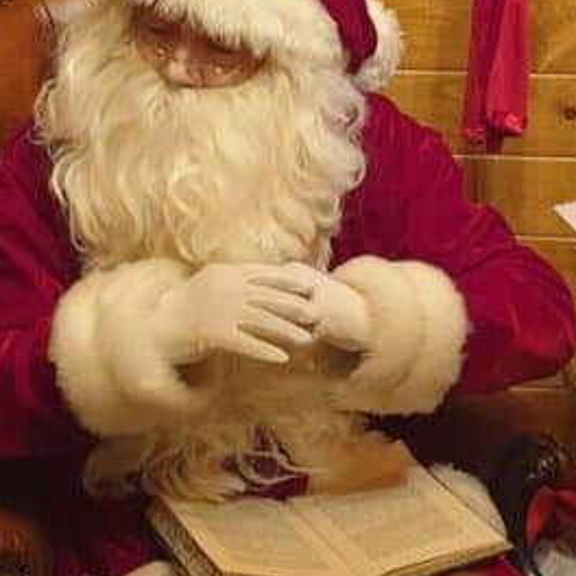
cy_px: 286
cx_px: 277
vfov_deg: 19.5
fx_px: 1675
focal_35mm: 89
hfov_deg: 19.5
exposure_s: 1/40
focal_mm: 4.3
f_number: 1.5
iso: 320
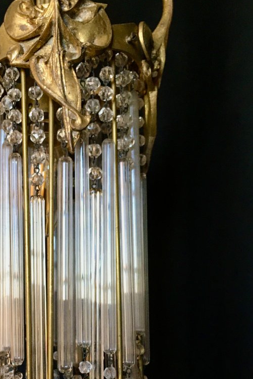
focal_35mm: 48
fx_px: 506
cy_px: 264
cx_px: 58
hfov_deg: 27.6
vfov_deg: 40.4
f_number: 2.2
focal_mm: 4.15
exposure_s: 1/33
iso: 125
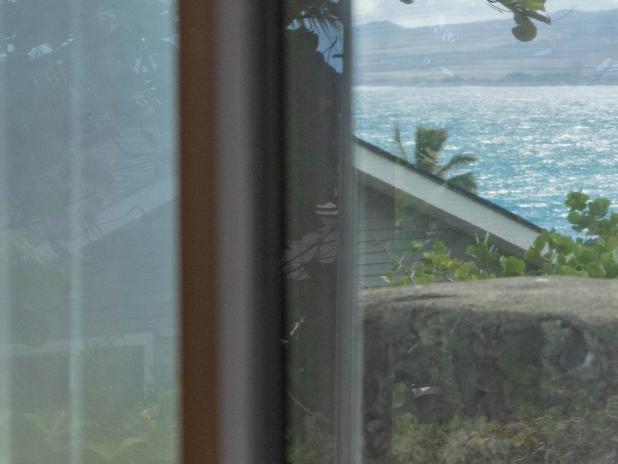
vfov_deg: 9.2
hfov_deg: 12.1
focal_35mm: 160
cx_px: 721
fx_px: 2858
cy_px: 27
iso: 400
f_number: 5.6
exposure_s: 1/200
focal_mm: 32
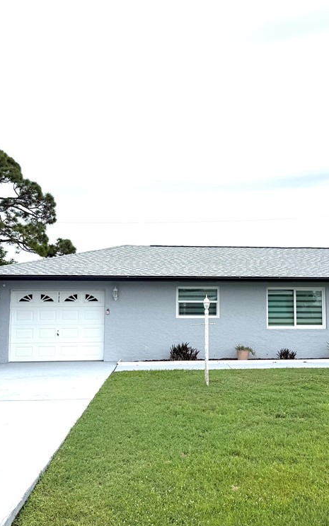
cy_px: 268
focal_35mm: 35
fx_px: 502
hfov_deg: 36.1
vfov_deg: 55.3
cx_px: 207
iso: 80
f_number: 1.78
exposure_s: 1/7353
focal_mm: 6.76
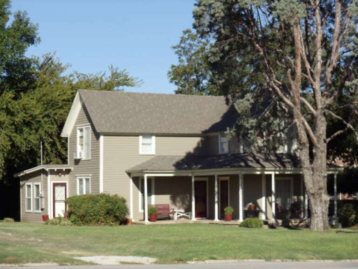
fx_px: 1169
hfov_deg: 17.4
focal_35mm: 113
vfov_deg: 13.1
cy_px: 134
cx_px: 179
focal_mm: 15.35
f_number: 9.7
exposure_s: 1/200
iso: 100
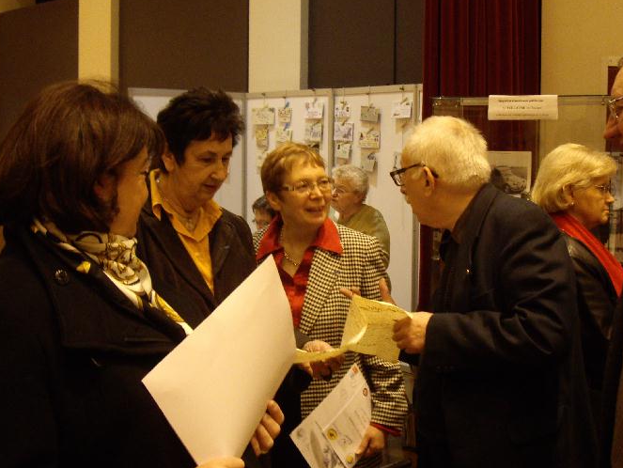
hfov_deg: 37.2
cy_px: 211
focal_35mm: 51
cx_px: 403
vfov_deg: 28.6
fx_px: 918
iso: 400
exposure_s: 1/20
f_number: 2.8
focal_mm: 7.9
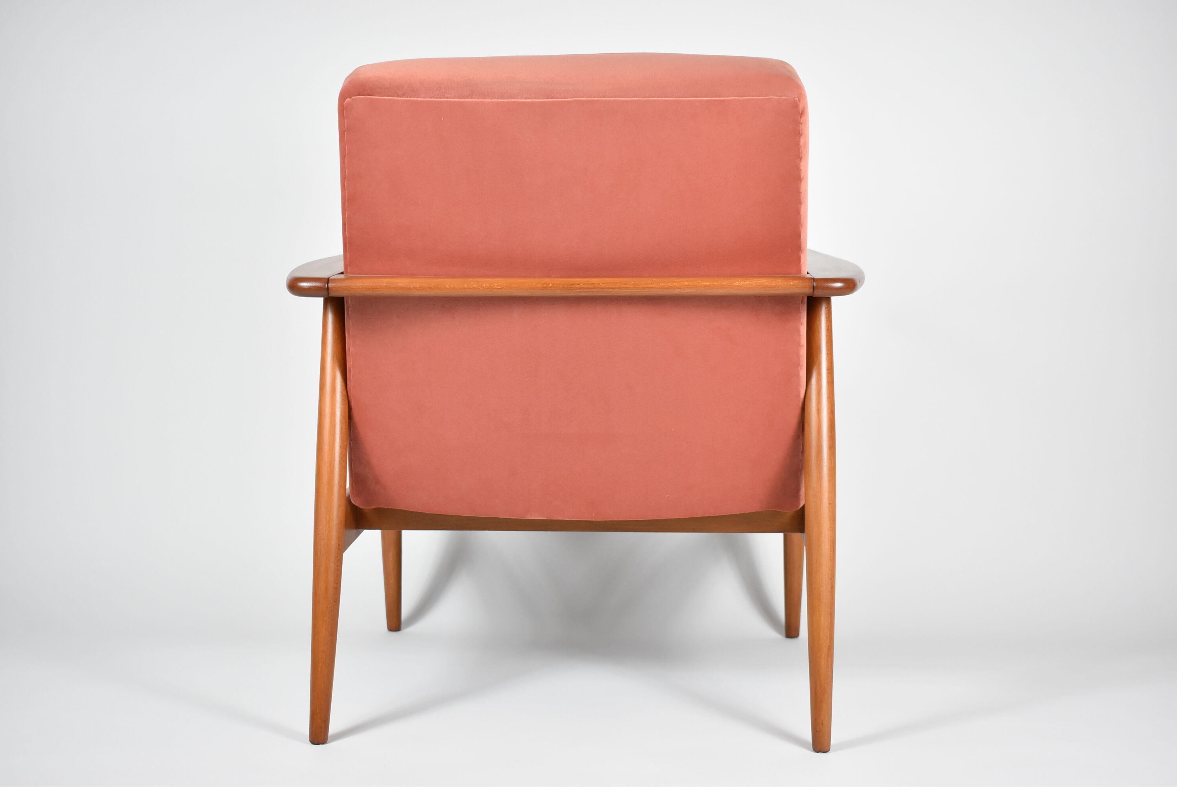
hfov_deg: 38.9
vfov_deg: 26.5
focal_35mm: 51
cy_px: 394
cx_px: 588
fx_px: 1669
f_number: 4.5
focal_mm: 34
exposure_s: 1/125
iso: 1100
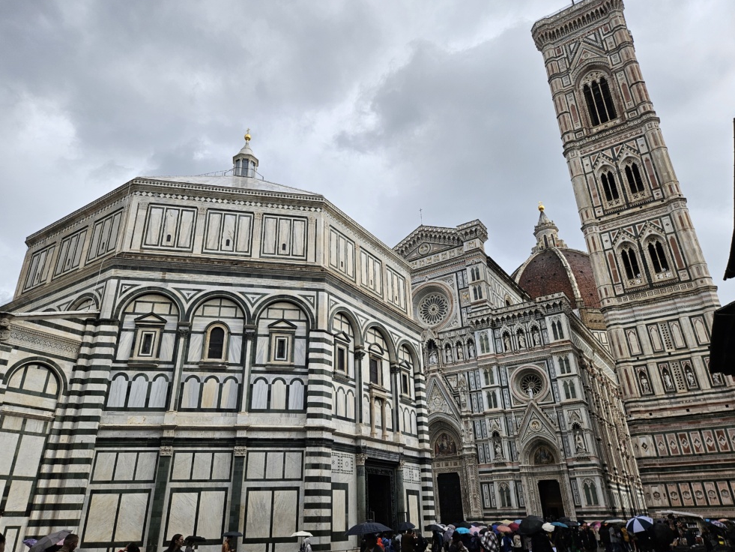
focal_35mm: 24
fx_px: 510
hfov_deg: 71.6
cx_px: 355
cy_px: 266
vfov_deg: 56.8
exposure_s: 1/1235
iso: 40
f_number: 1.8
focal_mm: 5.4
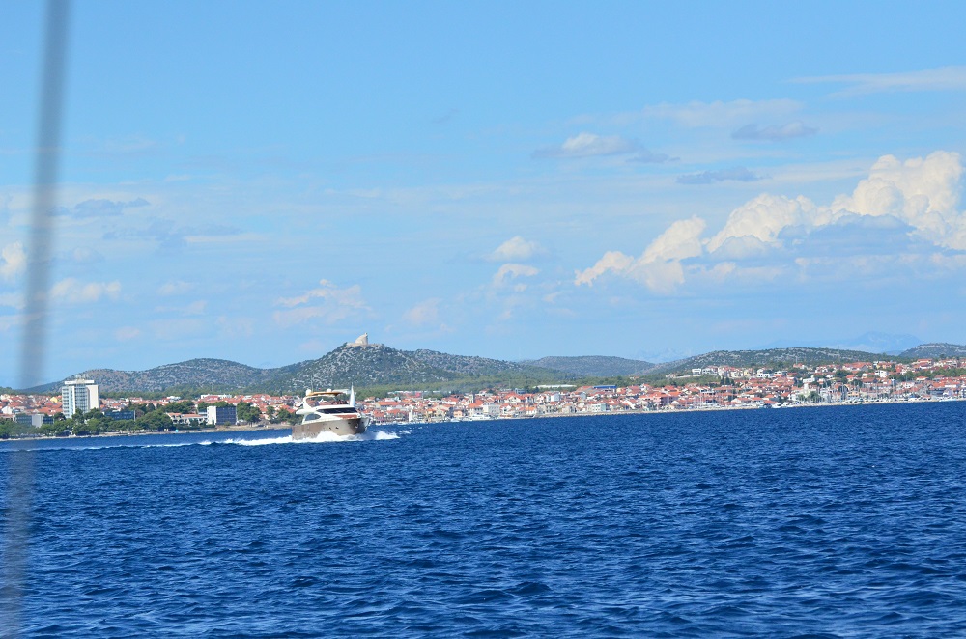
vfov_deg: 8.9
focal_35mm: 153
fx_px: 4096
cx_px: 483
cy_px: 320
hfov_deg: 13.4
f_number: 6.3
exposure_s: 1/8000
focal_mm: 102
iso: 1400
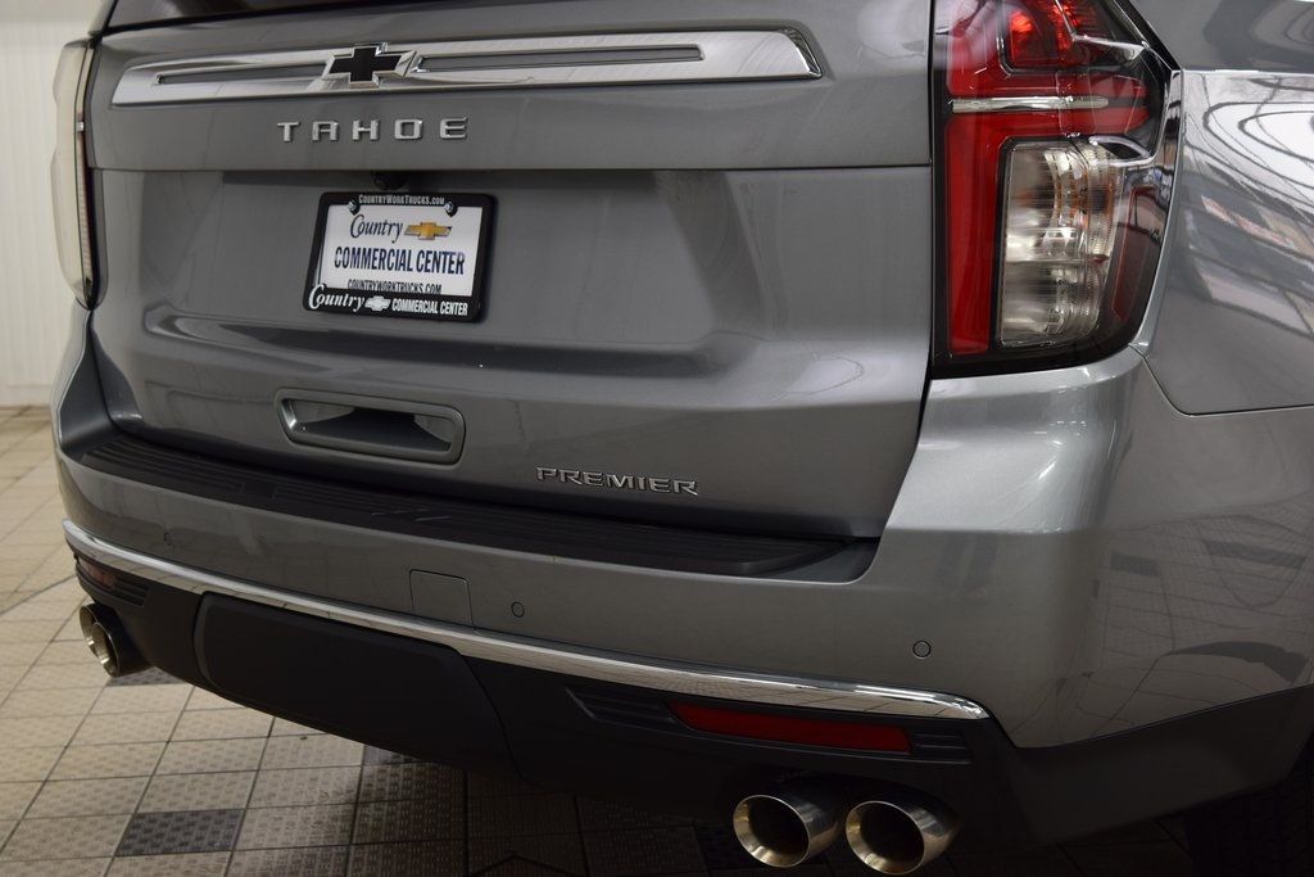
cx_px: 657
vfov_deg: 26.5
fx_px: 1862
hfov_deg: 38.9
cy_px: 438
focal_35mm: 51
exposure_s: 1/15
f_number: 6.3
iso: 400
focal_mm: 34
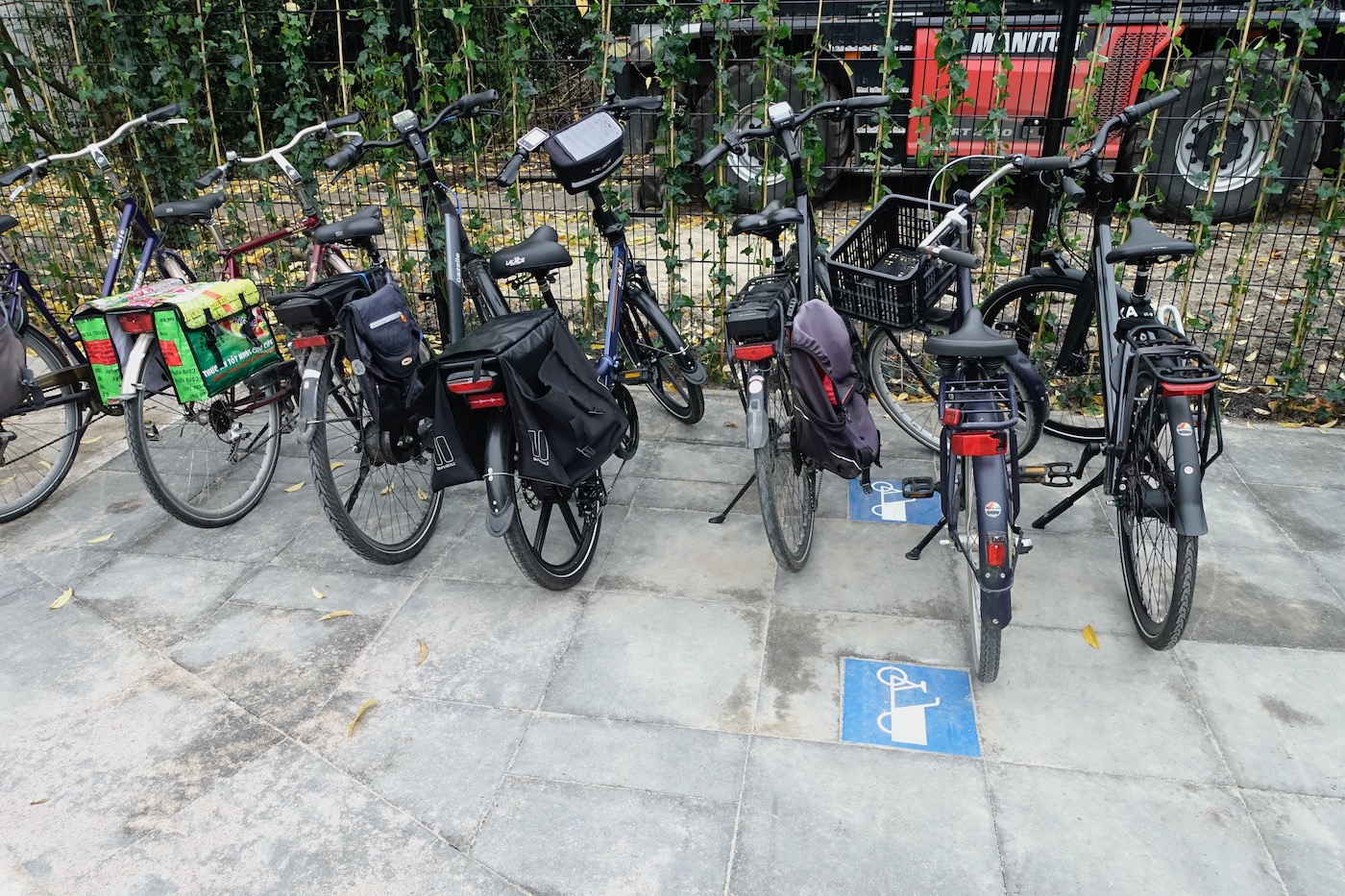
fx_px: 896
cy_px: 448
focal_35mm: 24
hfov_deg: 73.8
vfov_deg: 53.1
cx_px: 672
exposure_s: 1/160
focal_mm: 8.8
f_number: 4.5
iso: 1000
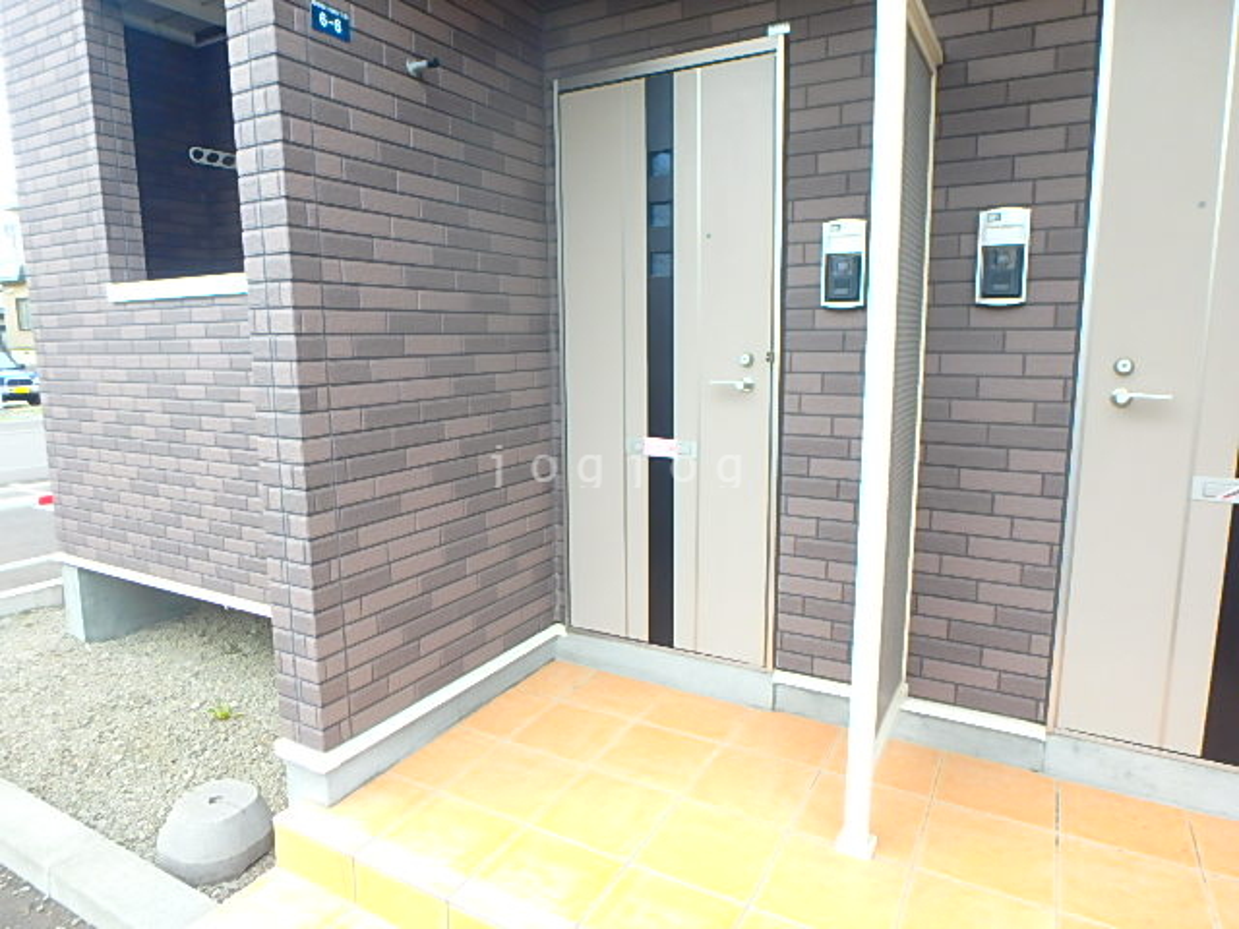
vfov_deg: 63.4
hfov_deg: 79.0
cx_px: 620
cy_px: 464
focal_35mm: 21
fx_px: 752
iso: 125
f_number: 3.5
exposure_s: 1/80
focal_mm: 3.7
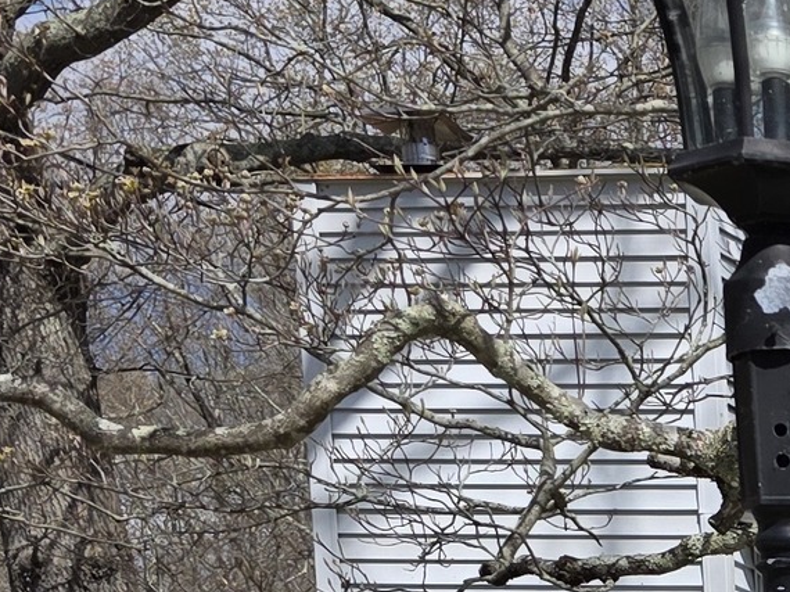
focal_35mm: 124
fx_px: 2829
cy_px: 1302
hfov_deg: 13.8
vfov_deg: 10.6
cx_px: 1509
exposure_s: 1/7944
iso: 80
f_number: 1.7
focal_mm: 6.3
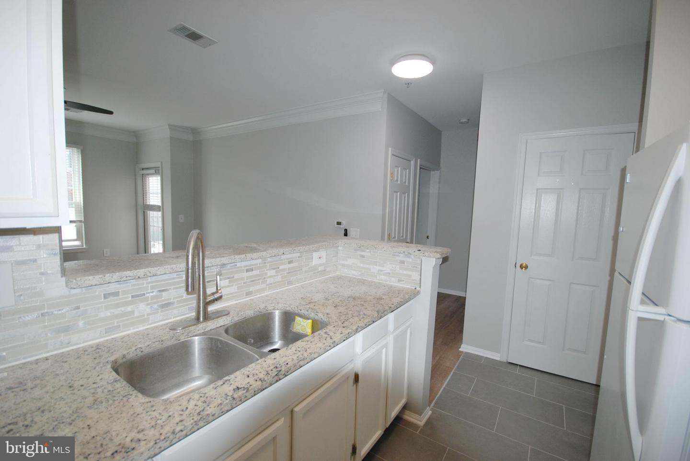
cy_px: 230
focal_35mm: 15
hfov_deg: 100.3
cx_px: 345
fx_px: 288
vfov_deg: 77.4
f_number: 4
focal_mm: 10
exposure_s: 1/60
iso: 200
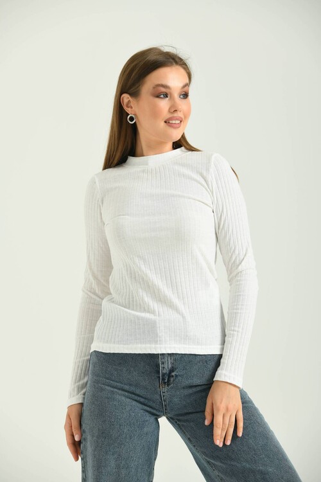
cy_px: 241
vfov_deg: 15.2
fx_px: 1805
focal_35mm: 135
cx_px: 160
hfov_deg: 10.2
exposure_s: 1/160
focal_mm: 135
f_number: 6.3
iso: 100
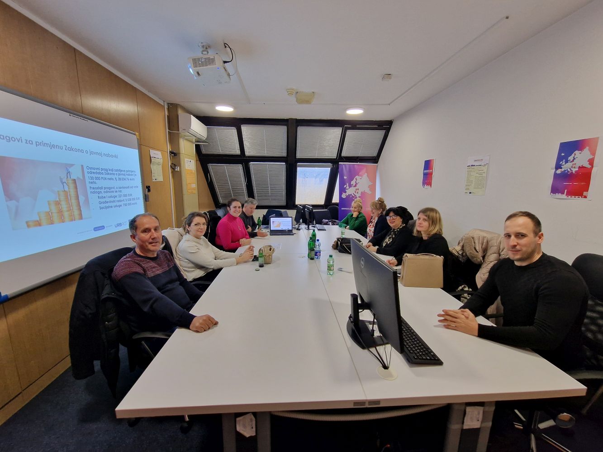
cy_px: 226
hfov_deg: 106.2
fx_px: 226
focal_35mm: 13
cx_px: 302
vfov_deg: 89.9
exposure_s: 1/60
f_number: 2.2
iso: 250
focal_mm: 2.2
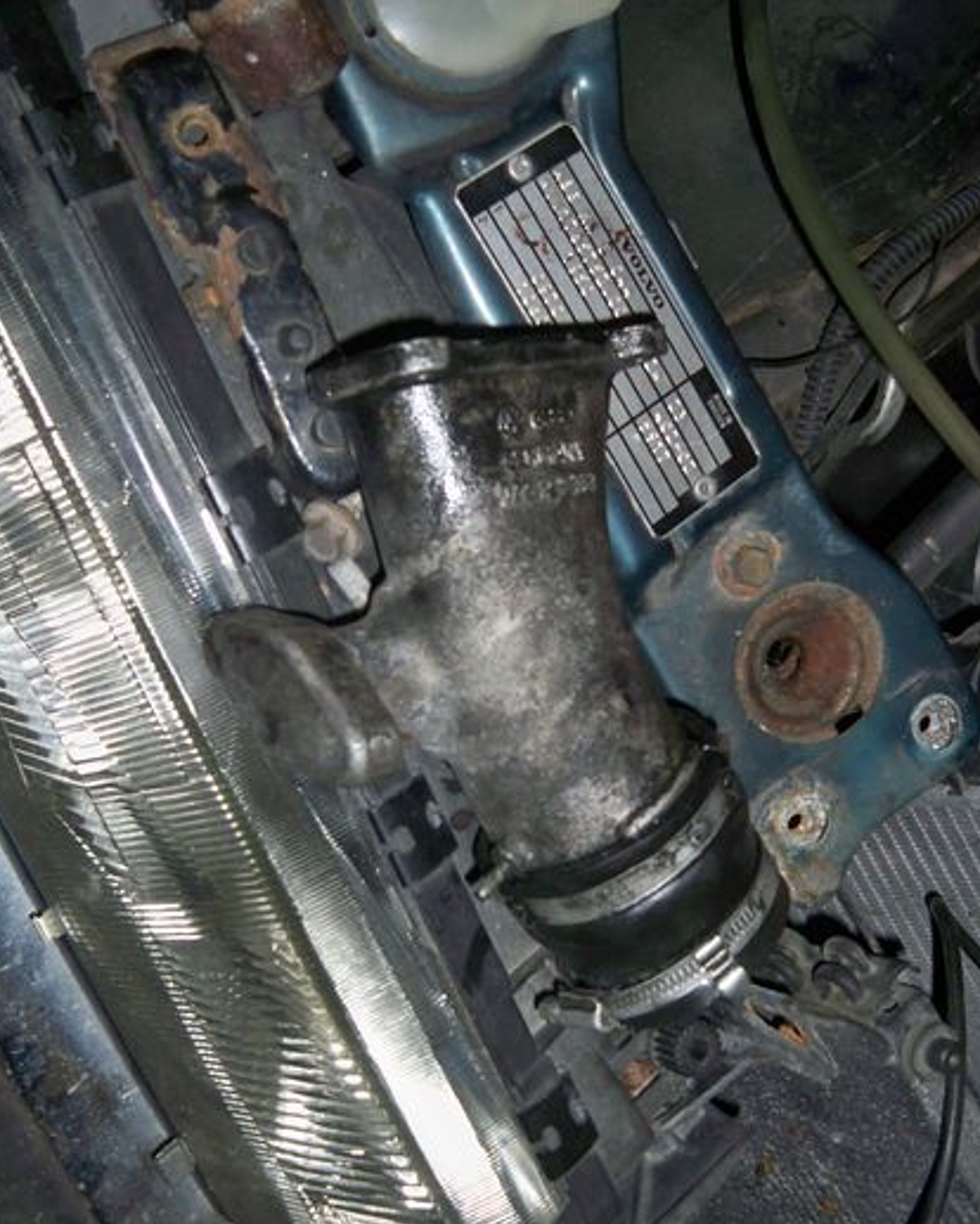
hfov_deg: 34.9
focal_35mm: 43
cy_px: 644
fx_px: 1558
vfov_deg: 42.9
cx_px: 491
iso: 200
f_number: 3.1
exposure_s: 1/30
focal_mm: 7.9
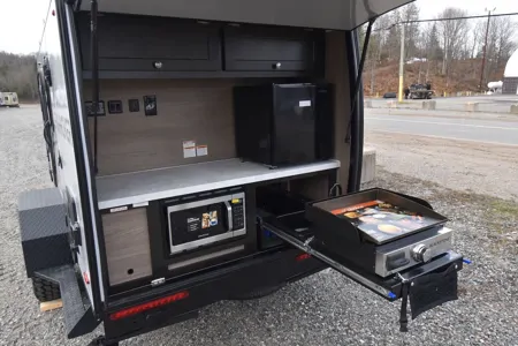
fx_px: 324
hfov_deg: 77.3
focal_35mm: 22
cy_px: 173
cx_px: 259
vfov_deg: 56.1
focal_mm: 15
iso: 400
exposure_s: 1/200
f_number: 7.1
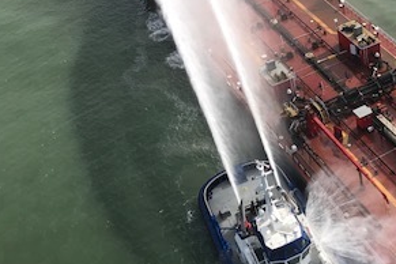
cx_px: 376
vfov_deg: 21.2
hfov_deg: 29.7
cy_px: 121
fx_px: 704
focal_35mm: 64
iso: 20
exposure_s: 1/2740
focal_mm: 3.99
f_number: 1.8
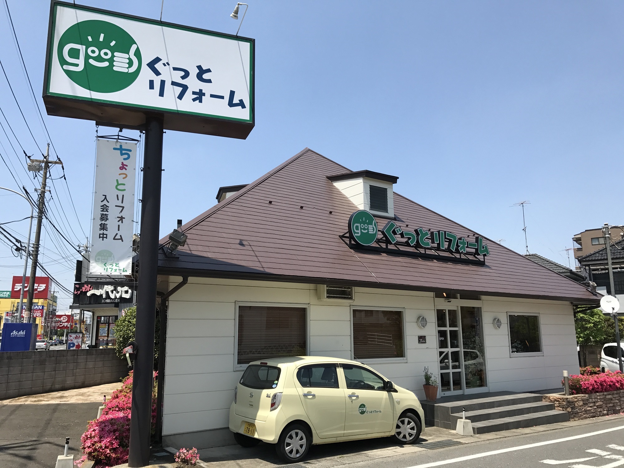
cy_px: 234
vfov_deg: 49.7
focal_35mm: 28
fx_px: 505
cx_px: 312
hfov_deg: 63.4
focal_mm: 3.99
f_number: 1.8
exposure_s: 1/1953
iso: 20
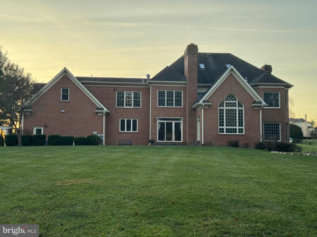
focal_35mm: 48
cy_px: 118
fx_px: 440
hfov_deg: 39.7
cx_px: 158
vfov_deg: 30.3
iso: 64
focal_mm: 6.76
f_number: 1.78
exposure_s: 1/351
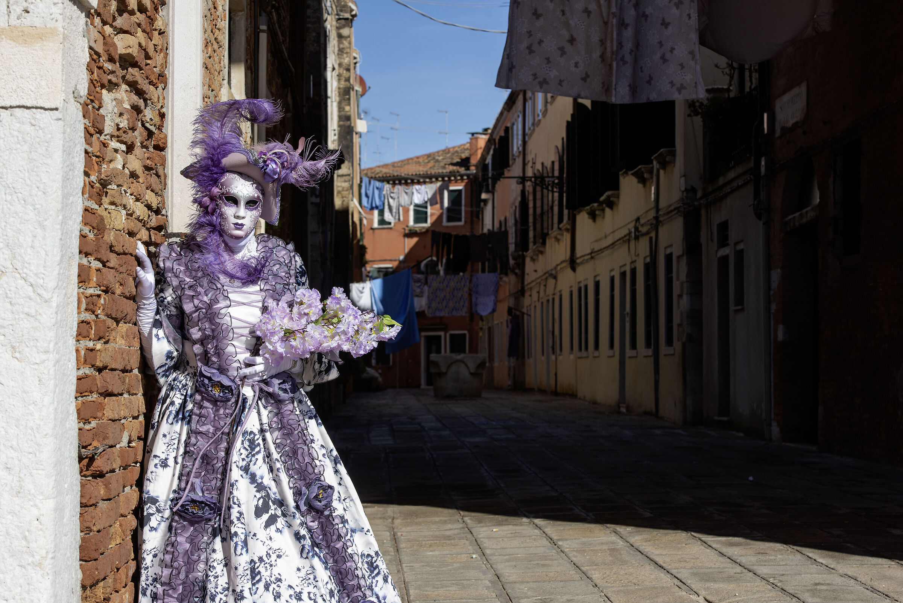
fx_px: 1756
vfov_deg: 19.5
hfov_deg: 28.8
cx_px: 452
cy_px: 302
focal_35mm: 70
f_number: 9
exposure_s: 1/1250
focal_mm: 70
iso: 320
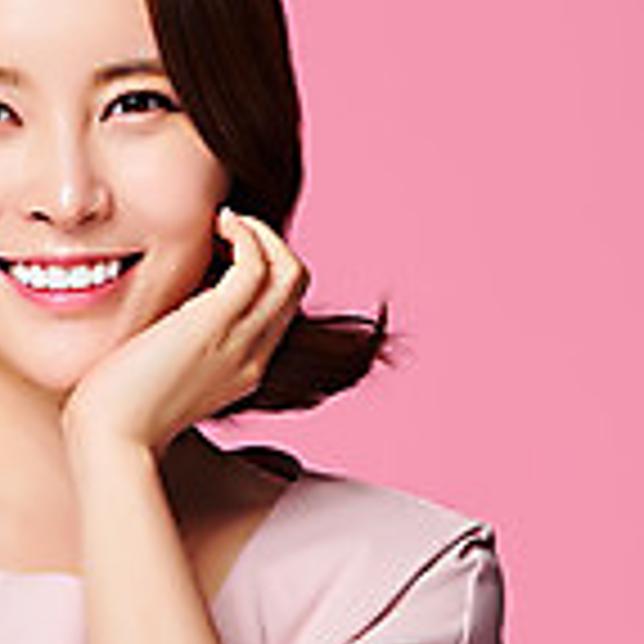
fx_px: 5241
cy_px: 338
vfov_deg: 7.0
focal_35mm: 249
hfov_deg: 7.0
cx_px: 47
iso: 64
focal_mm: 105
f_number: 16
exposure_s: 1/125
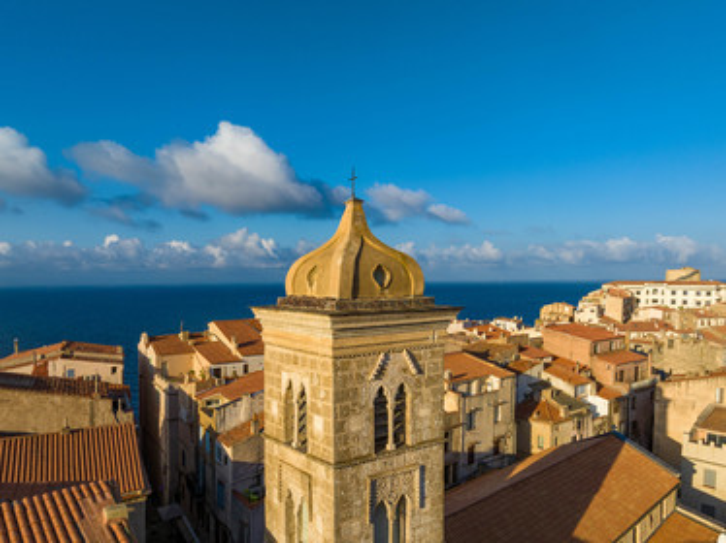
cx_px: 363
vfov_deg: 56.8
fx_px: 503
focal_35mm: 24
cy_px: 272
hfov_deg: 71.6
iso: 100
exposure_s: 1/160
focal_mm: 12.3
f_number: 11
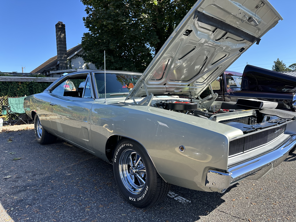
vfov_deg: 56.8
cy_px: 111
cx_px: 148
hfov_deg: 71.6
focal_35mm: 24
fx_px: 205
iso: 80
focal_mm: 6.86
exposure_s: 1/1272
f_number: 1.78
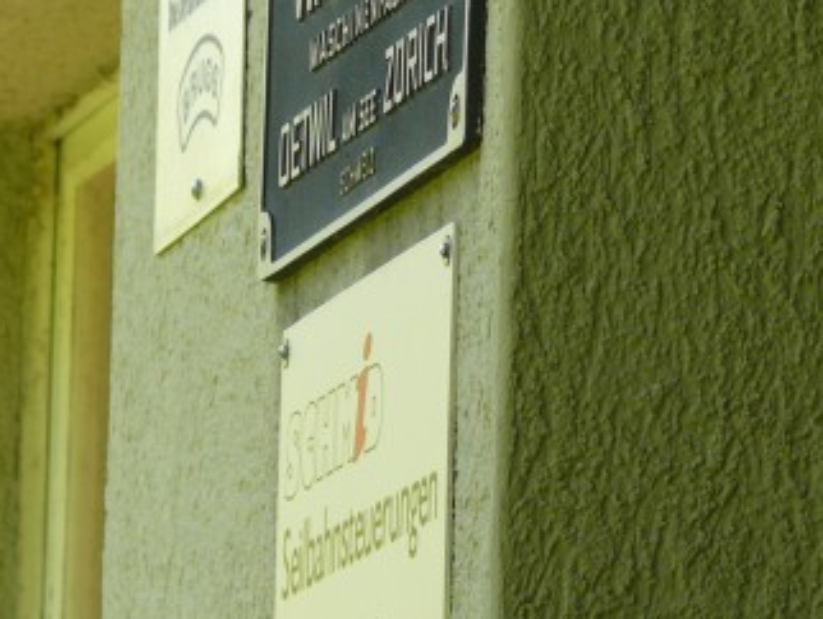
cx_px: 437
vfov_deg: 2.9
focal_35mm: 514
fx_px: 12230
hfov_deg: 3.9
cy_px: 20
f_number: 4
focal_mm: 43.7
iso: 100
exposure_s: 1/160
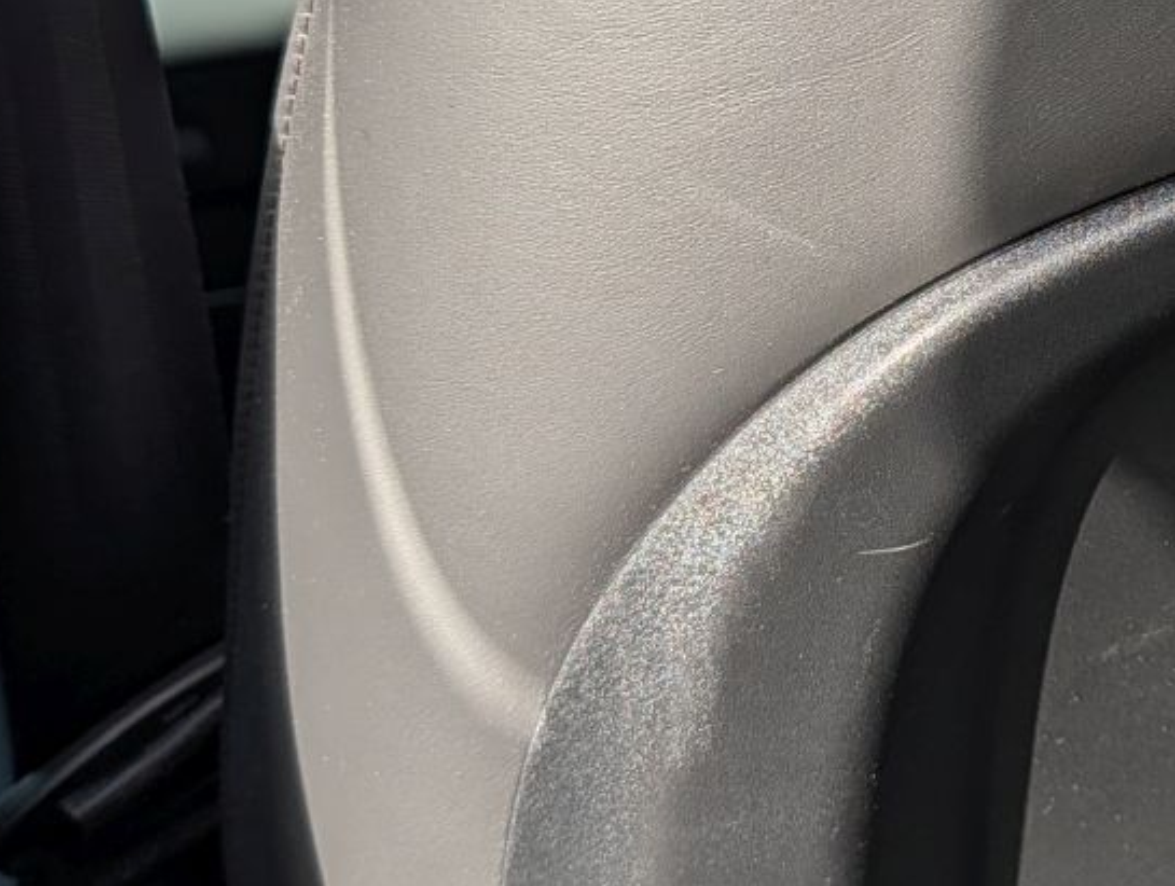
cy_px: 136
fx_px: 2993
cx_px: 1399
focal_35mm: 88
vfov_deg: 16.7
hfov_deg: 20.8
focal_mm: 6.9
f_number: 1.68
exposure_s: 1/1754
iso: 17
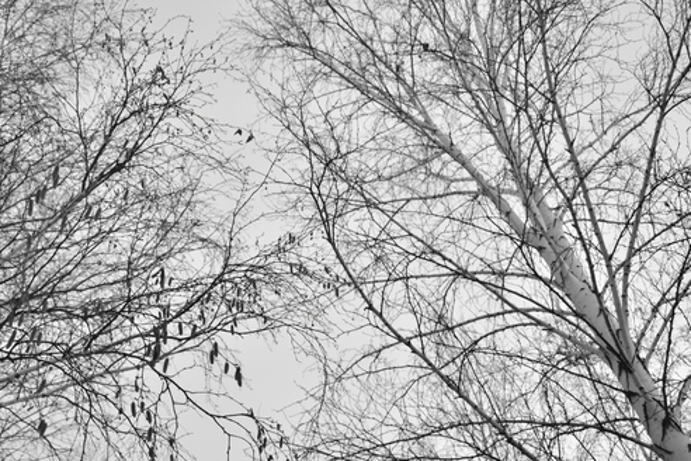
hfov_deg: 41.6
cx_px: 233
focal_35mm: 47
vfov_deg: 28.6
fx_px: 897
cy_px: 154
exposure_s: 1/60
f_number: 4
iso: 800
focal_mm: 21
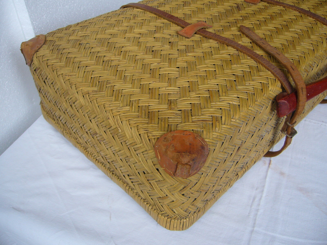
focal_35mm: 35
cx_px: 164
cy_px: 122
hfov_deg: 52.6
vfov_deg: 40.7
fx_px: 331
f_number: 2.8
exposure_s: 1/60
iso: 80
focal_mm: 5.8
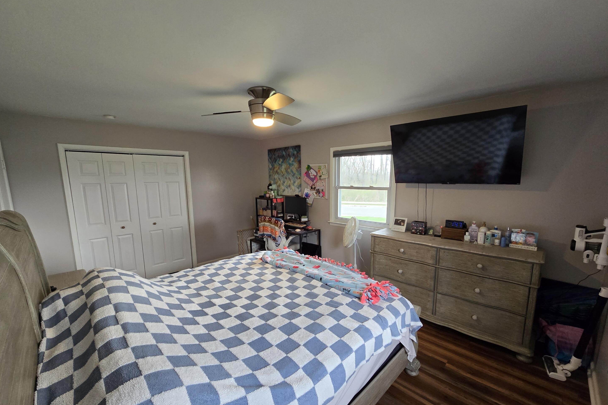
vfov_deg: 81.1
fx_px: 236
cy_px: 217
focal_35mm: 14
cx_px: 306
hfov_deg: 104.2
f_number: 2.2
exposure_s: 1/60
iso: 160
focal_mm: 2.2
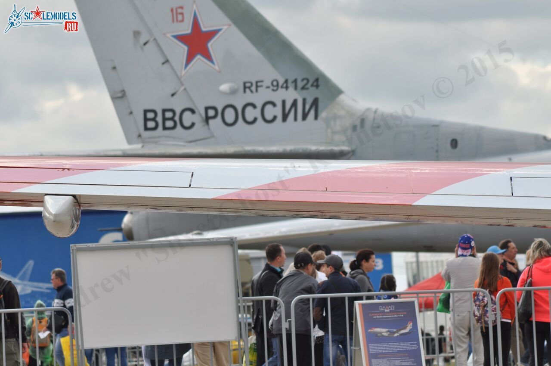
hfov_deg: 6.5
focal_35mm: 315
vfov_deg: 4.4
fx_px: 4815
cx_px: 276
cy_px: 183
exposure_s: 1/320
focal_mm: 210
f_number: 8
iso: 200
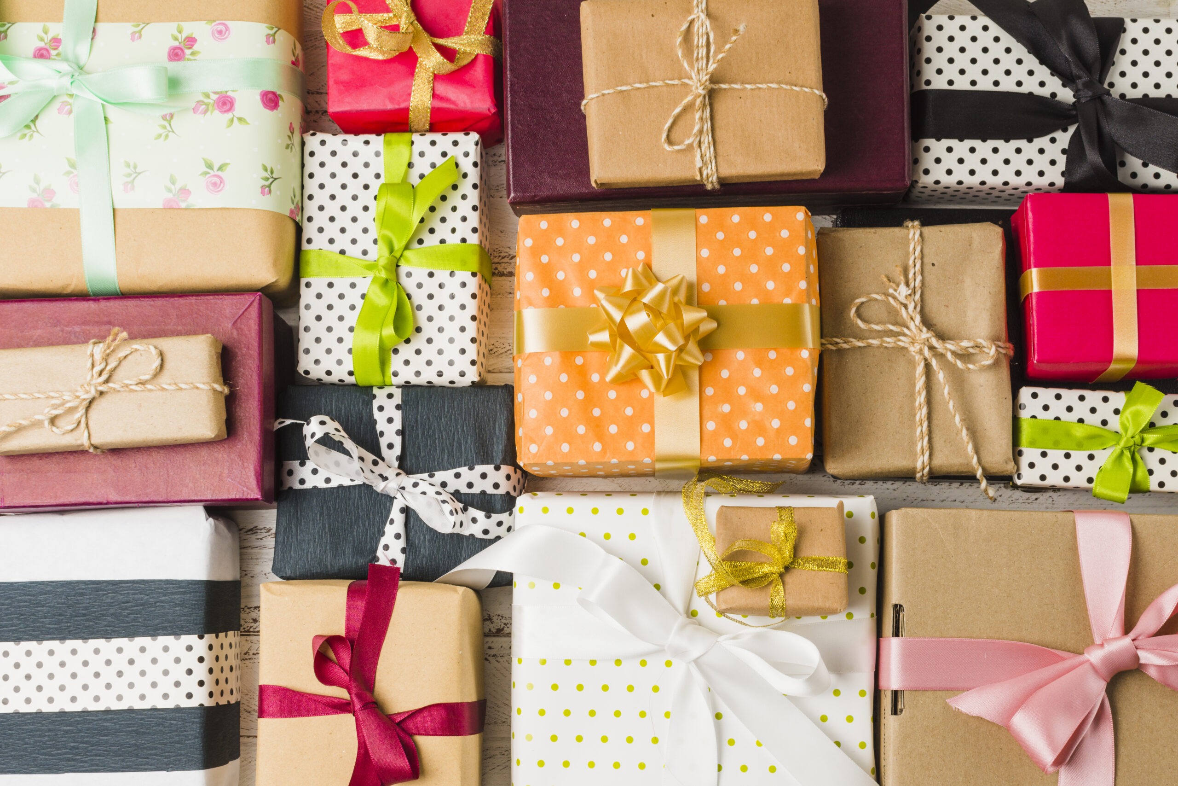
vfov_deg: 25.8
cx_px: 589
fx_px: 1718
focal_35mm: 52
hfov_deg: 37.8
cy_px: 393
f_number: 8
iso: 200
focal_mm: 35
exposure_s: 1/160
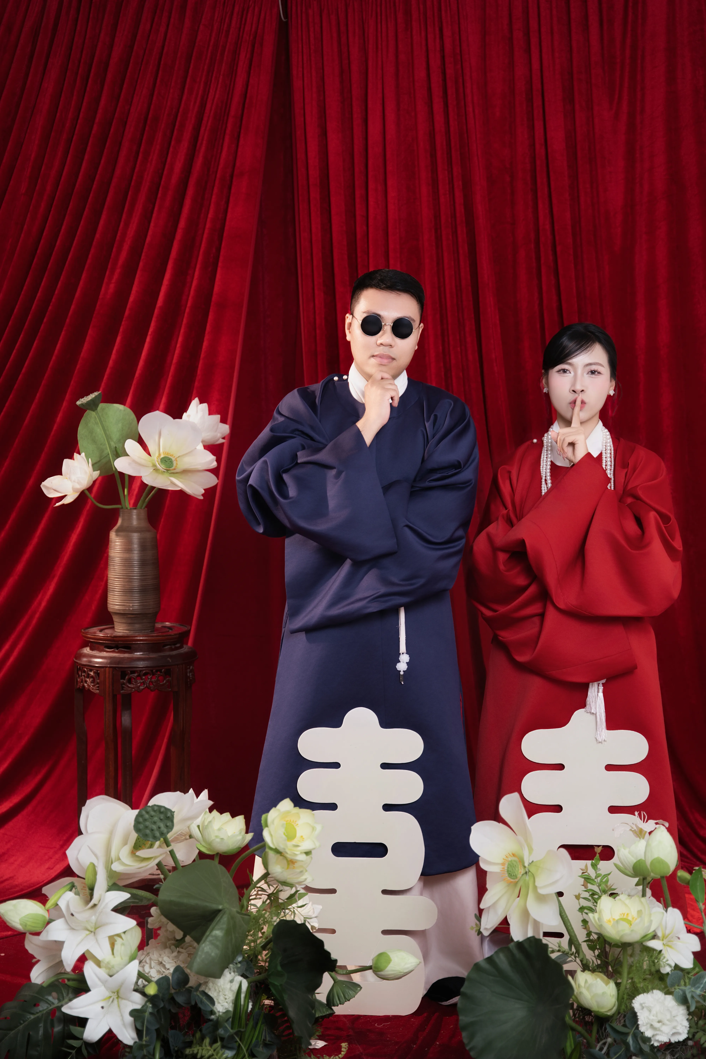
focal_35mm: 57
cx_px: 353
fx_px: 1680
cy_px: 530
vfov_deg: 35.0
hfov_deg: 23.7
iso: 320
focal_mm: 57.1
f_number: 2.8
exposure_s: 1/125
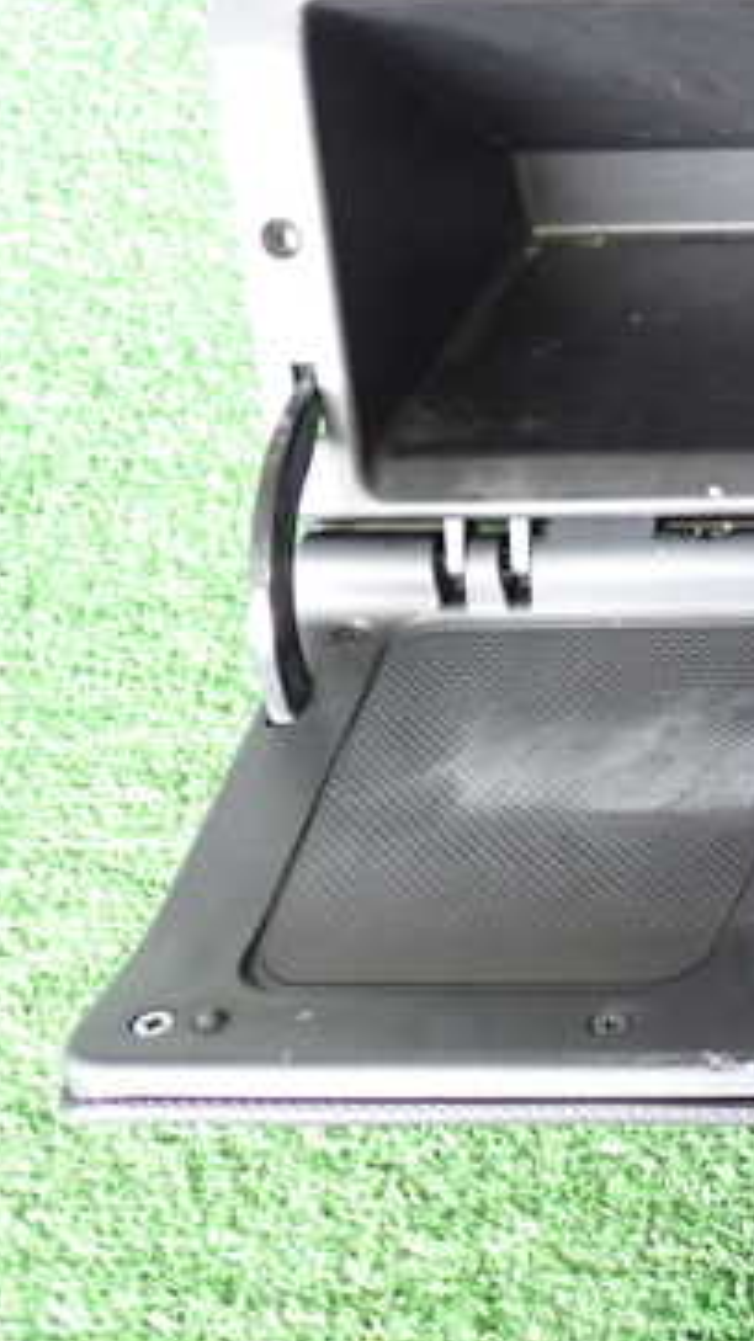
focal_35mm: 54
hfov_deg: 20.1
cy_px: 517
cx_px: 1020
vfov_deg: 38.3
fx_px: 1921
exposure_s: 1/30
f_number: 2.3
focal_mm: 5.4
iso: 640
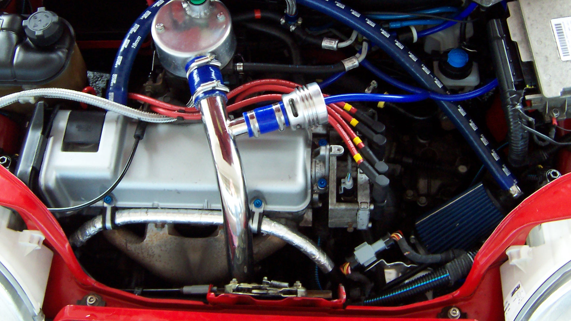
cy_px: 88
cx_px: 282
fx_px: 697
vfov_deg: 25.7
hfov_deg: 44.6
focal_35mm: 46
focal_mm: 5.6
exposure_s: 1/8
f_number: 2.8
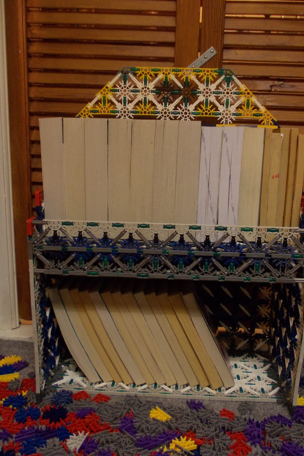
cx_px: 166
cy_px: 222
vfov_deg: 61.9
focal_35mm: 30
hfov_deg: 43.6
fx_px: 380
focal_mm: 4
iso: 200
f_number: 2.7
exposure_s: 1/8
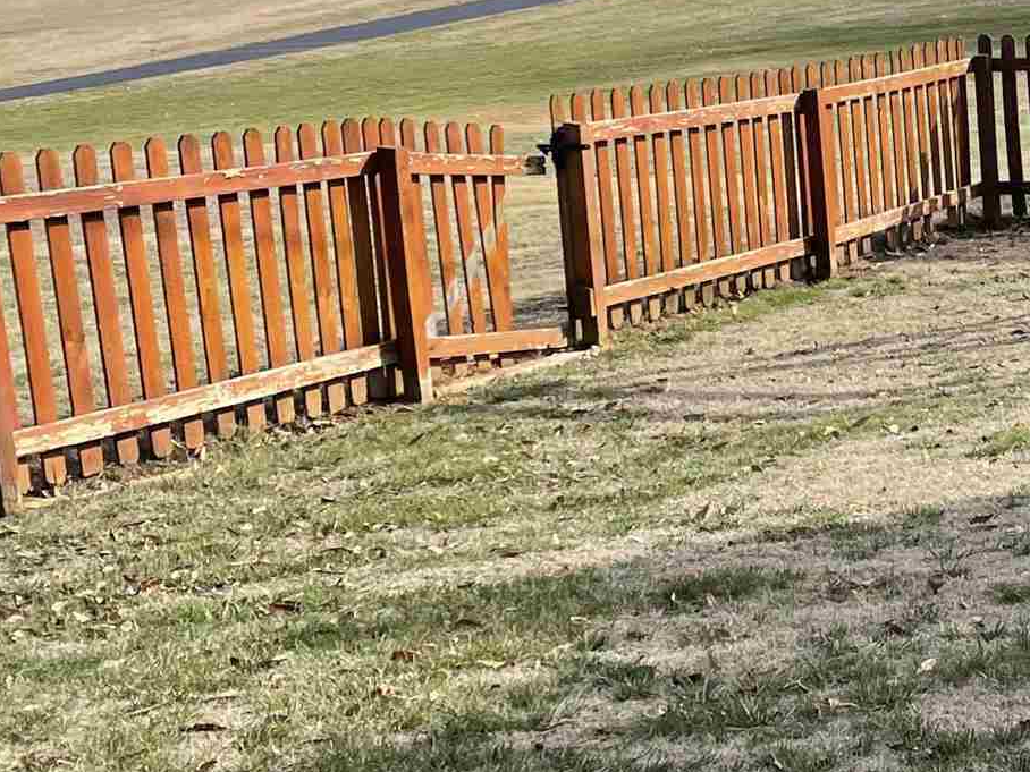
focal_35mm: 88
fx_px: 2618
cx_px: 1538
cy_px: 296
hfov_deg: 19.4
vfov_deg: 16.8
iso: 32
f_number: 1.6
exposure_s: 1/1916
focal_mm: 4.2
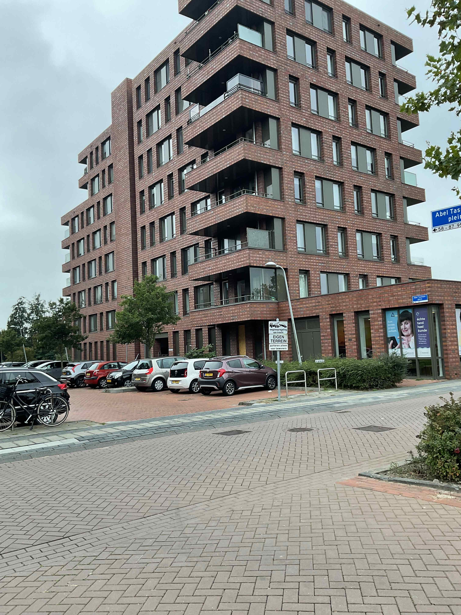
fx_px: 515
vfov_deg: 61.7
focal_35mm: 29
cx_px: 230
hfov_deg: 48.2
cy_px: 308
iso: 16
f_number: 1.8
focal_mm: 3
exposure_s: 1/168
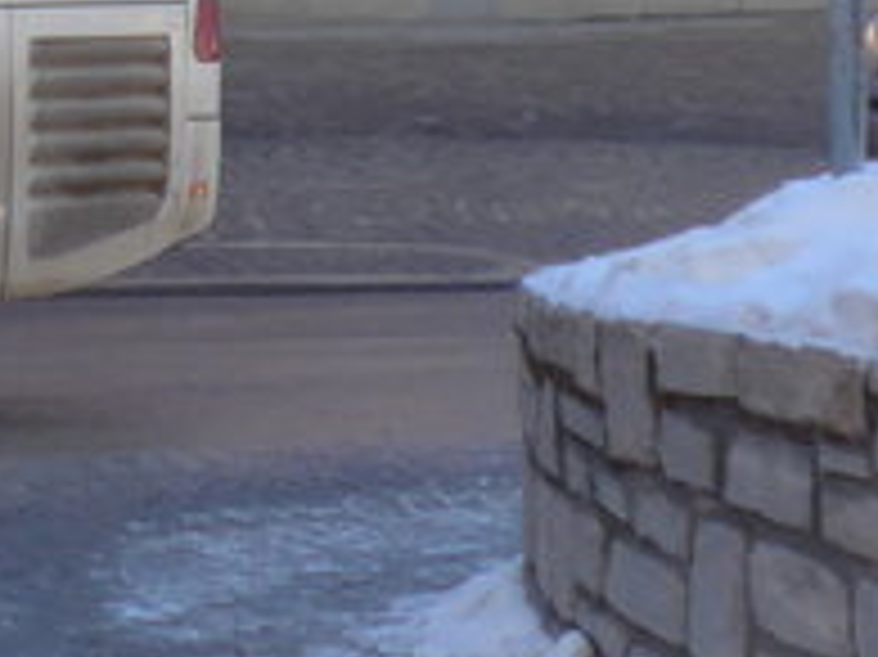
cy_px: -806
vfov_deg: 5.3
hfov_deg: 7.0
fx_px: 6869
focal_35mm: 271
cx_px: -1099
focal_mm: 9
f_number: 2.8
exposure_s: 1/500
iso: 80
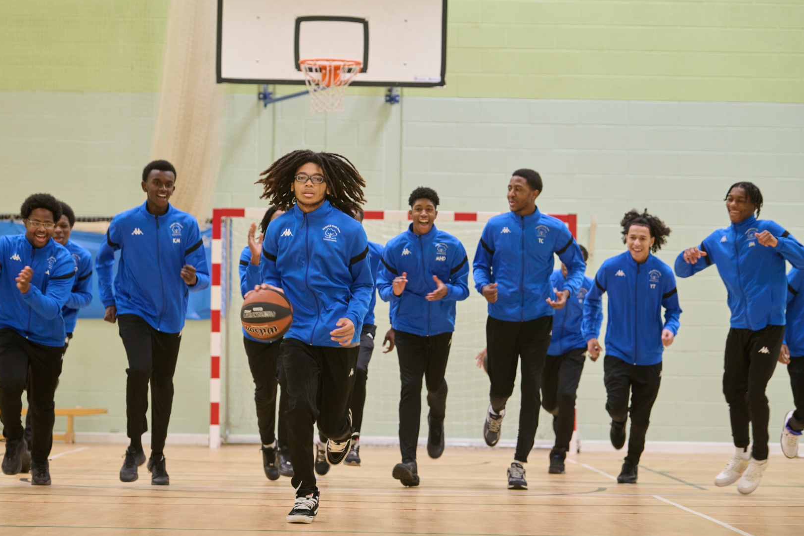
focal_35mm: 124
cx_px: 362
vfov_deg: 11.1
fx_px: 2769
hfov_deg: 16.5
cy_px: 263
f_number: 3.5
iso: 4000
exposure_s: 1/160
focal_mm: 112
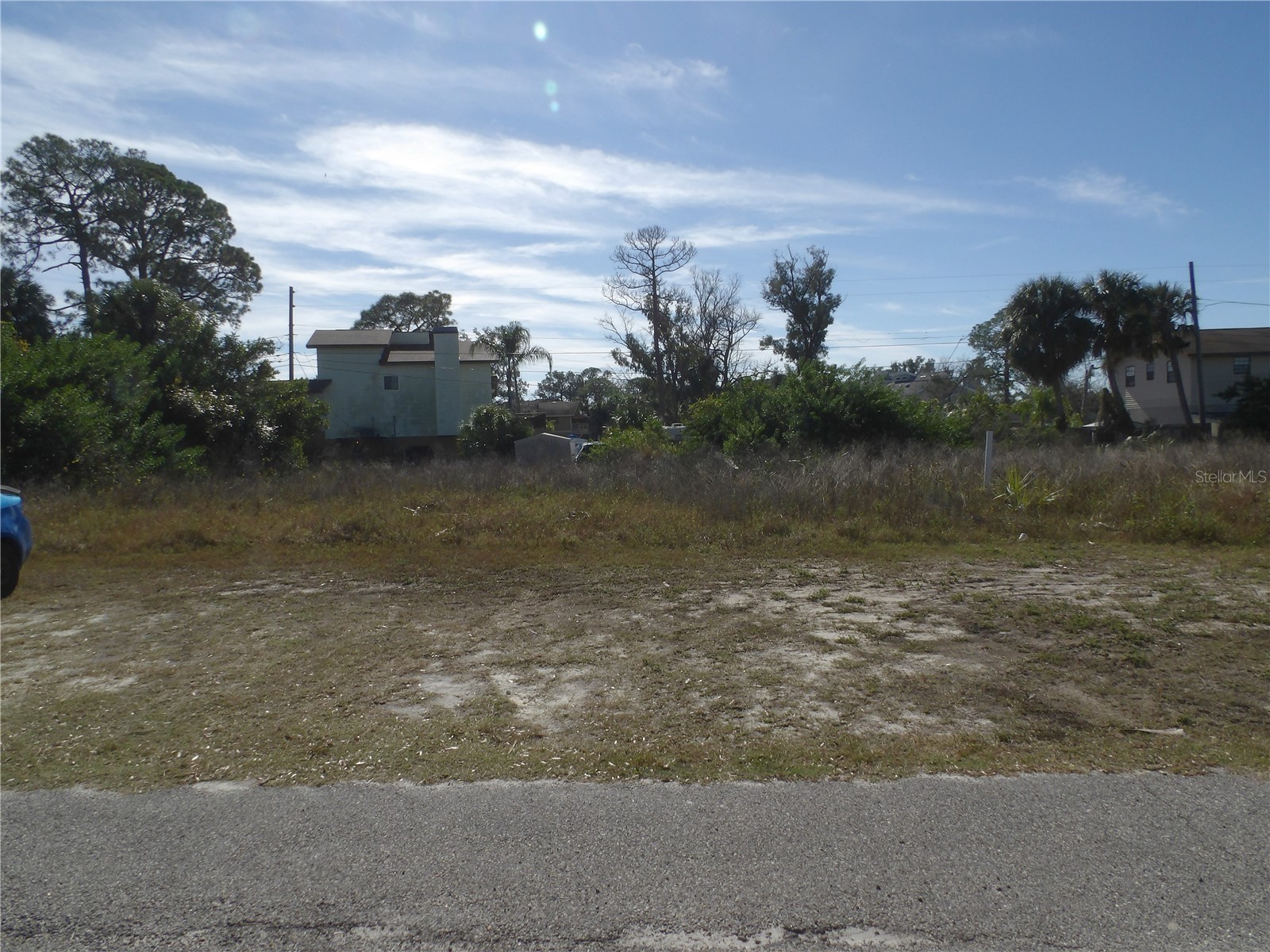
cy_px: 476
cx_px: 635
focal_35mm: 23
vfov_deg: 58.9
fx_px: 844
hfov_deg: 73.9
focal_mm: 4.2
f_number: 6.2
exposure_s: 1/609
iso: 100
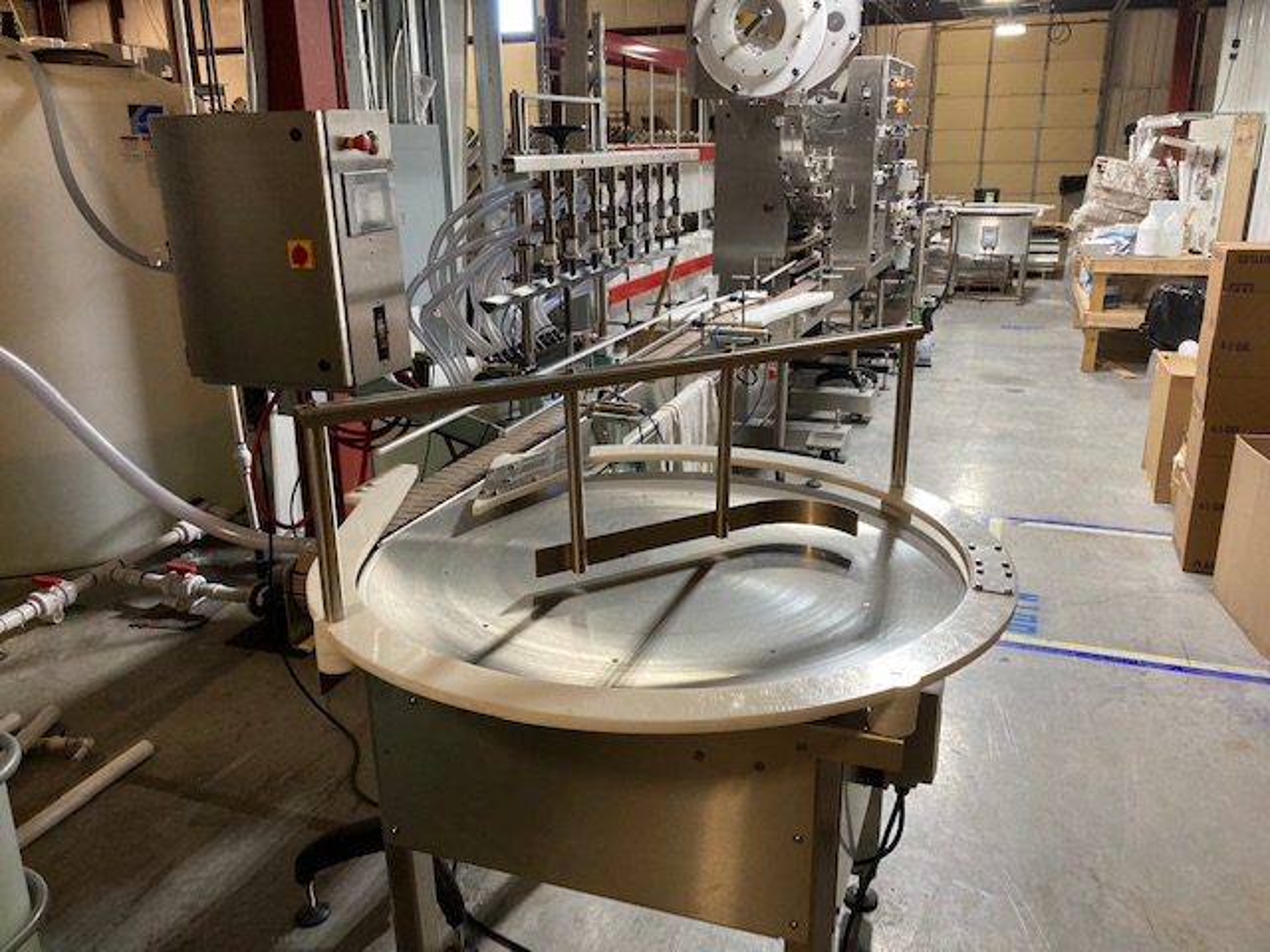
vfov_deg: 49.7
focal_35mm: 28
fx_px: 1027
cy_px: 476
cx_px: 635
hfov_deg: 63.4
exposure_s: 1/60
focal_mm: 3.99
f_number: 1.8
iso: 125
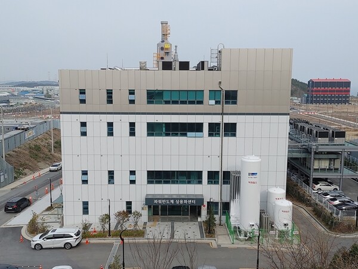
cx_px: 179
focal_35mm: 36
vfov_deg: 39.7
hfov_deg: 51.4
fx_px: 372
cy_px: 134
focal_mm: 4.81
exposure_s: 1/1220
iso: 50
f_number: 1.8
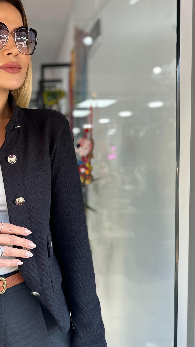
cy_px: 178
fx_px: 322
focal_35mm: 35
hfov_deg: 32.2
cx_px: 22
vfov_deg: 56.6
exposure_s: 1/155
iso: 64
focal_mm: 6.86
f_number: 1.78
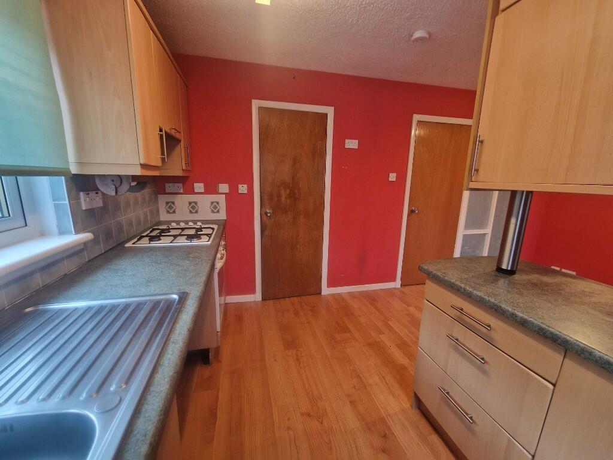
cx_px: 306
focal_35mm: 13
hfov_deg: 106.2
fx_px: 230
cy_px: 230
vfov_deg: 89.9
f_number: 2.2
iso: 200
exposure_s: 1/50
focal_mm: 2.2
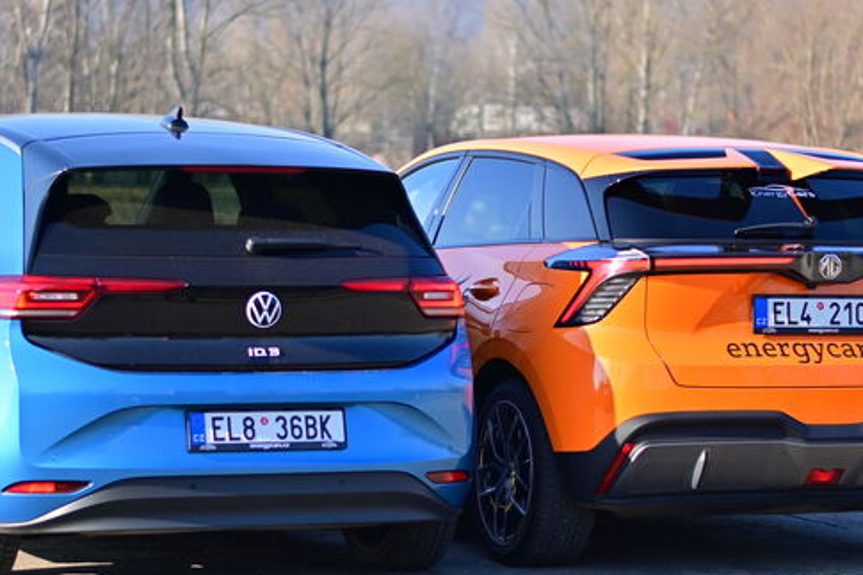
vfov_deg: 10.7
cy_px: 349
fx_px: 3067
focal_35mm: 128
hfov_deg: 16.0
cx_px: 390
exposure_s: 1/3200
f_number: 1.8
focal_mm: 50
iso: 100
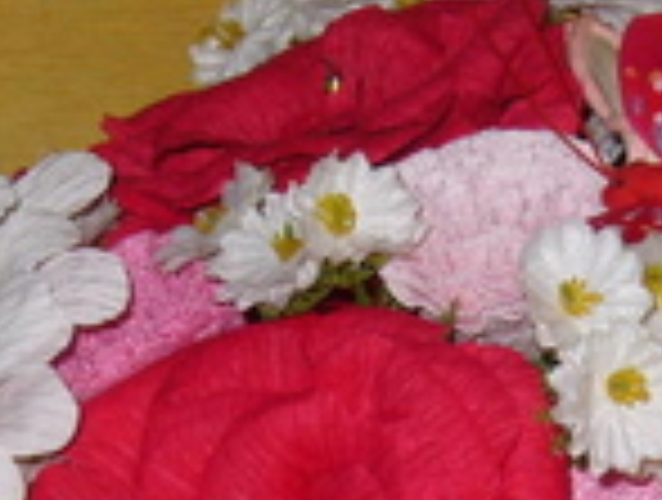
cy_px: 619
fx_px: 4582
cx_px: 572
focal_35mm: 239
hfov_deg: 8.2
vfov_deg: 6.2
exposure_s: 1/60
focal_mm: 10.7
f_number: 4.3
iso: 100
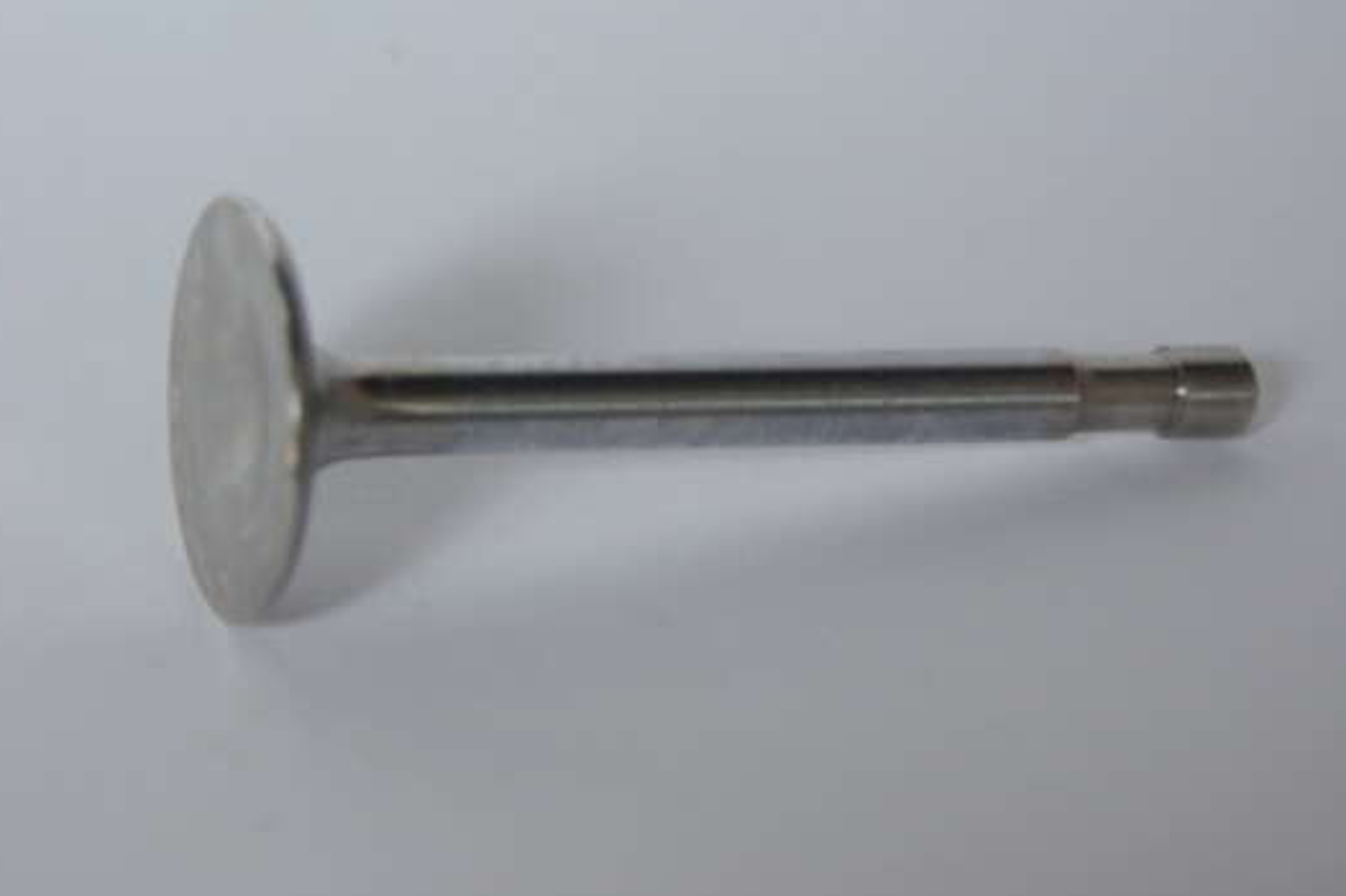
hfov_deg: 15.0
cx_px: 750
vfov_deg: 10.0
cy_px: 443
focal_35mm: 137
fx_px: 5119
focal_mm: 80
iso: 800
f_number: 8
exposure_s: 1/125
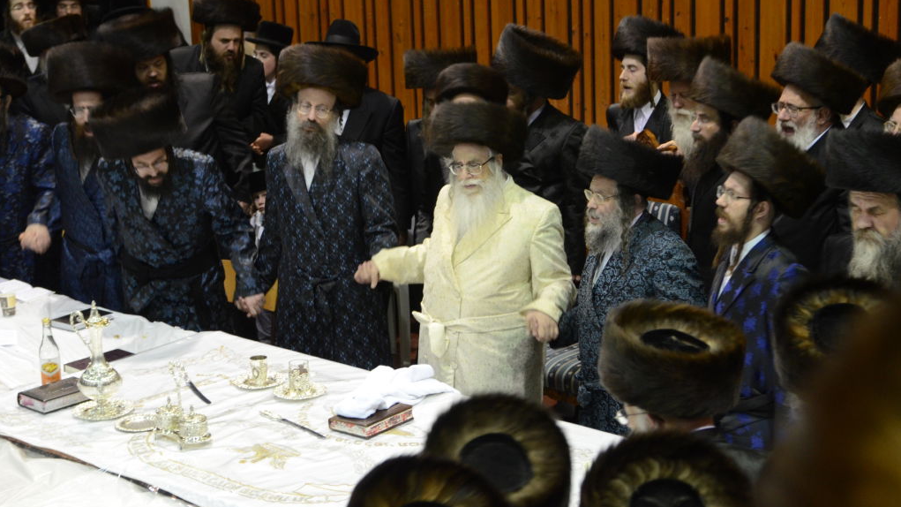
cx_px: 450
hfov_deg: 24.6
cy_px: 254
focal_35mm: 87
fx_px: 2067
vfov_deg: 14.0
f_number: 5
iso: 1600
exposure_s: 1/50
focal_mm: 55
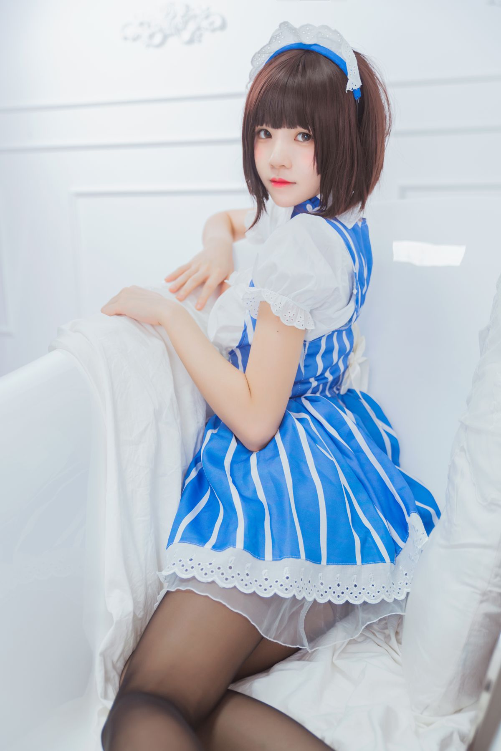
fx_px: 876
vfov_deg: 46.4
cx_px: 250
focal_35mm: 42
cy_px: 376
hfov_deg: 31.9
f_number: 2.8
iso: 640
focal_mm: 42
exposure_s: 1/60
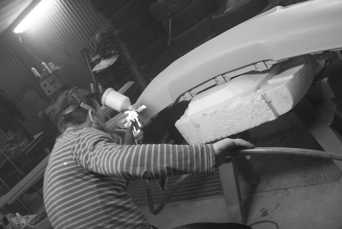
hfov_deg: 48.4
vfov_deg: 33.4
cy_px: 116
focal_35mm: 40
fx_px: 380
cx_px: 171
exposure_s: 1/15
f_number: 2.8
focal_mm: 6.3
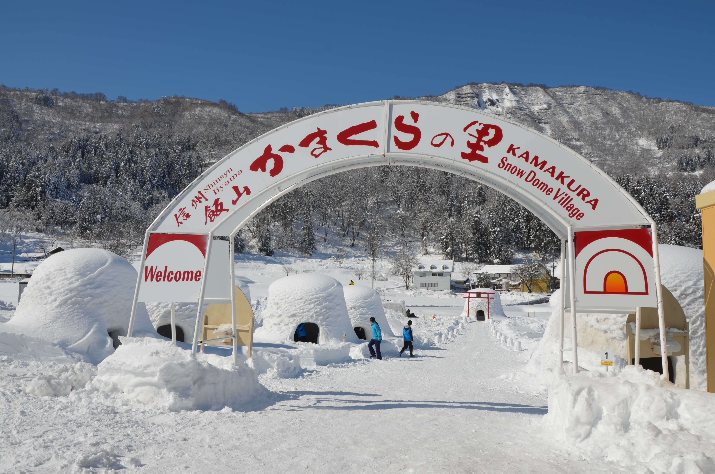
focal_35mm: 36
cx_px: 358
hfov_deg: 53.2
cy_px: 237
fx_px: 714
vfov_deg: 36.7
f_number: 11
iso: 100
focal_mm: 24
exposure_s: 1/500
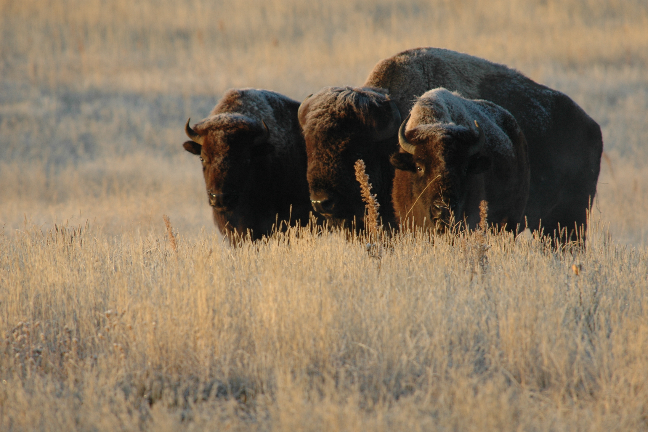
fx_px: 10835
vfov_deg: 2.3
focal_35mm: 602
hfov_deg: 3.4
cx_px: 325
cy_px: 216
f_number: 6.3
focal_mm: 400
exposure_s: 1/250
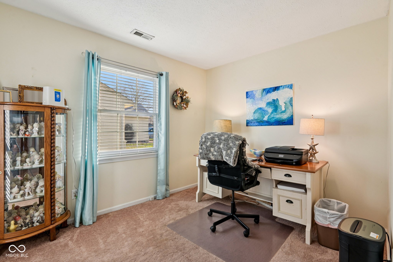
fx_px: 175
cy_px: 131
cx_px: 196
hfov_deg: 96.7
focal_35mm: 16
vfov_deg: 73.7
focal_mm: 16
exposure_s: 1/15
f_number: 8
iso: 250
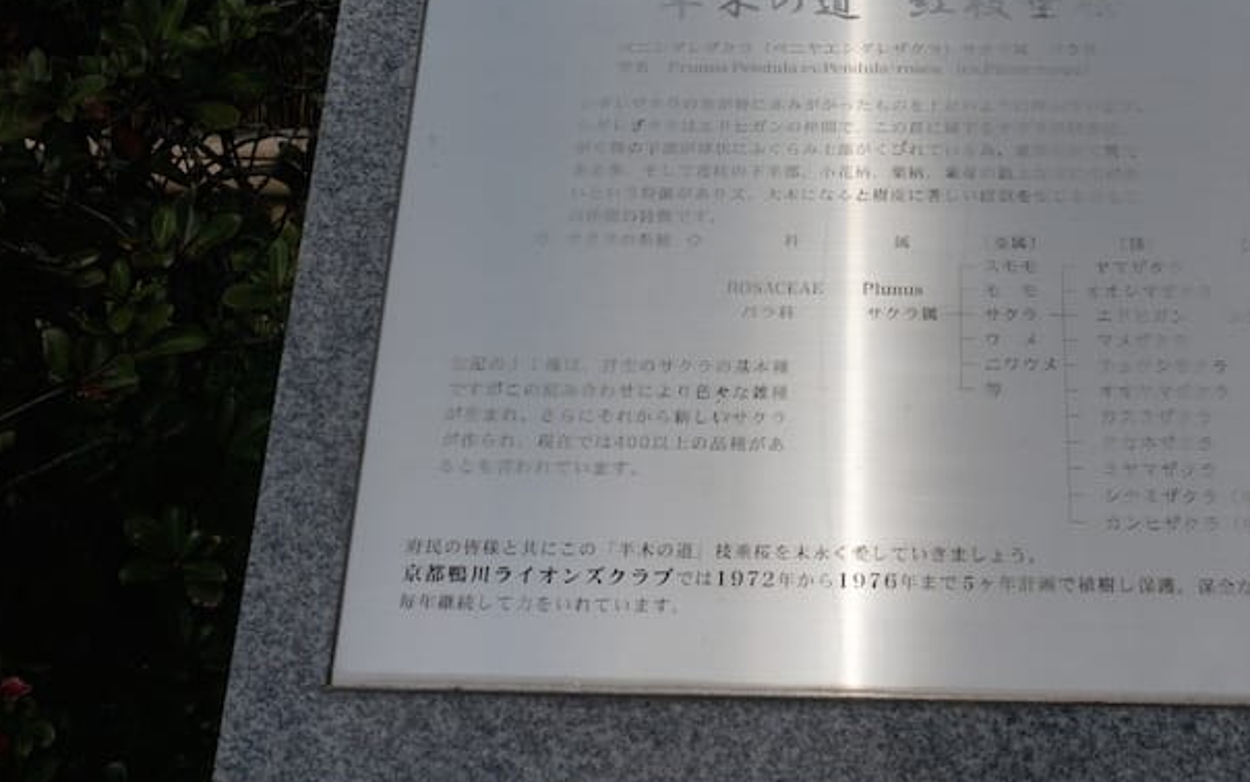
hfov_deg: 34.5
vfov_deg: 22.0
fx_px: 2000
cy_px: 259
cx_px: 813
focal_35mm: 59
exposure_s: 1/1000
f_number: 9
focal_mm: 29
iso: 100
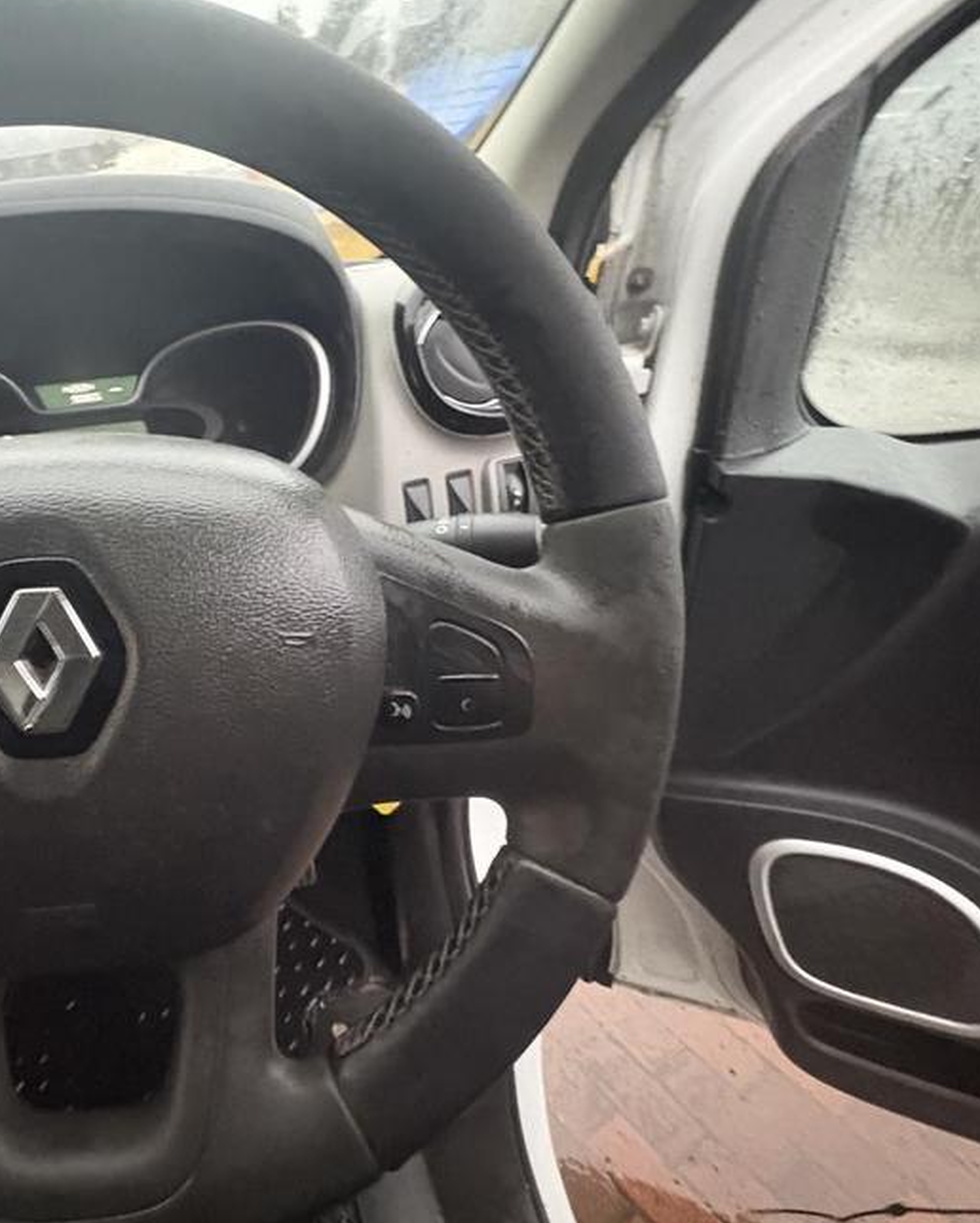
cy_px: 617
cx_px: 201
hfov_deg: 64.8
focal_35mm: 19
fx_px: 688
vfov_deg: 83.2
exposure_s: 1/35
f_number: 2.2
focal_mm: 2.22
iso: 1000
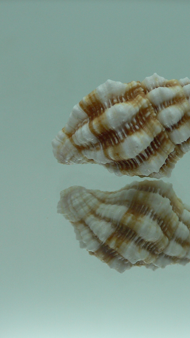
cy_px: 169
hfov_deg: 23.3
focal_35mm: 51
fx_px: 457
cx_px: 136
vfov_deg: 40.6
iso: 80
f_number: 2.8
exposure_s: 1/80
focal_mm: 4.6
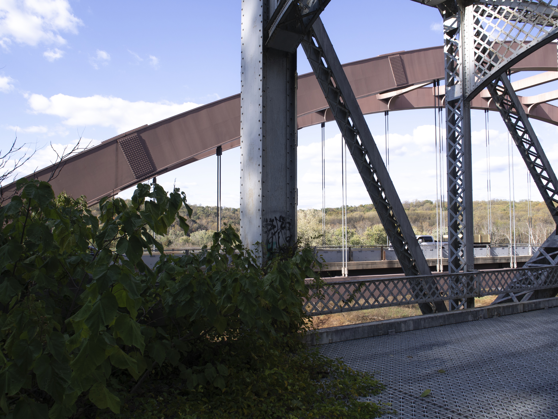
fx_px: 451
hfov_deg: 63.4
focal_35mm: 28
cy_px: 210
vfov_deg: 49.7
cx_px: 279
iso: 200
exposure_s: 1/250
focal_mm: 14
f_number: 6.3
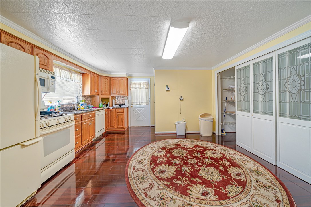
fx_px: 104
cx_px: 156
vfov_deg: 89.9
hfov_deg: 112.6
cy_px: 104
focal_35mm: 12
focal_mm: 12
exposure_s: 1/20
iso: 50
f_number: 11
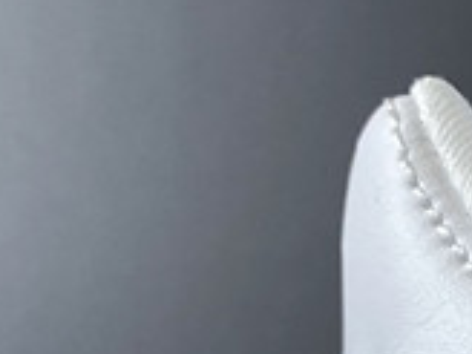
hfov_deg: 10.4
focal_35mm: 159
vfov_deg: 8.7
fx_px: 2168
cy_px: 786
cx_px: 1212
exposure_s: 1/100
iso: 80
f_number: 1.8
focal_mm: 4.25
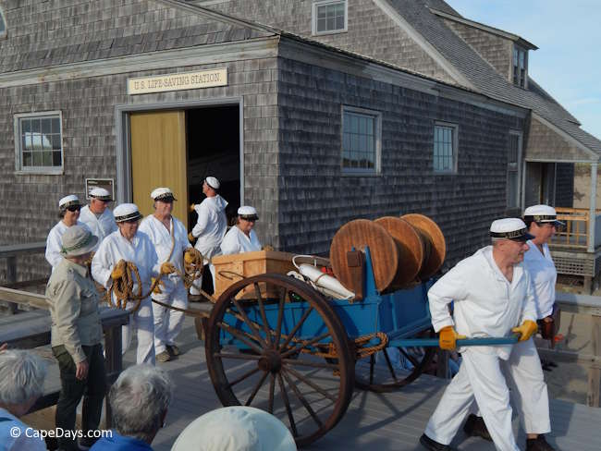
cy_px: 226
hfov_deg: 49.0
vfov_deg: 37.7
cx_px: 300
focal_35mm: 38
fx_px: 660
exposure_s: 1/1000
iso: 125
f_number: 3.4
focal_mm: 6.8
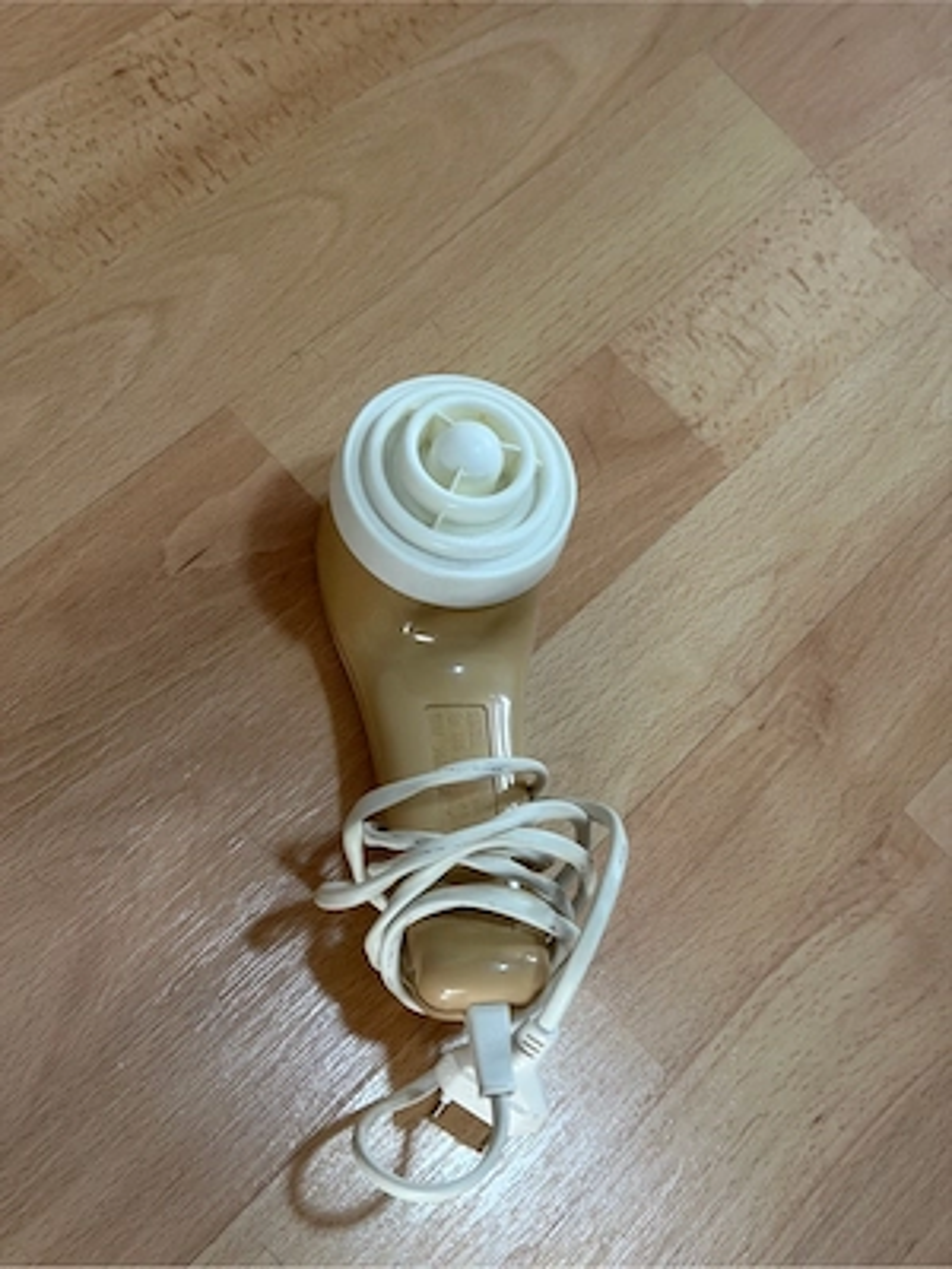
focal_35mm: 48
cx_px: 476
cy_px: 634
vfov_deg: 39.7
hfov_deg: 30.3
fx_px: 1760
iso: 250
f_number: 1.78
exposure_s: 1/53
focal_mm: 6.76
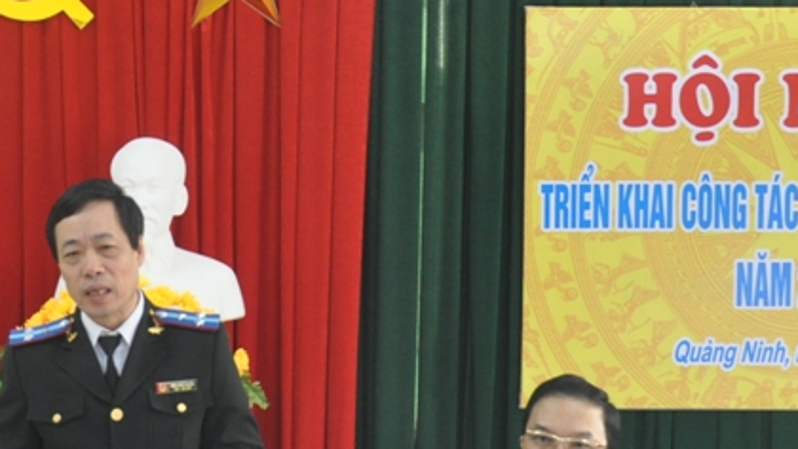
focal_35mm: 80
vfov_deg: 14.9
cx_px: 241
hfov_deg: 26.2
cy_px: 377
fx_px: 1698
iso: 800
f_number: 4.5
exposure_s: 1/80
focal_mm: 21
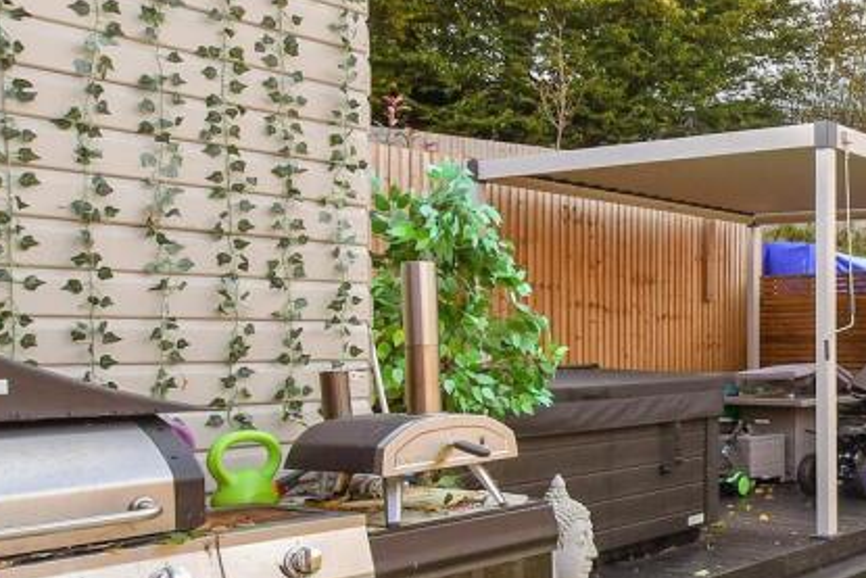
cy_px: 356
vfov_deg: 35.8
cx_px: 1039
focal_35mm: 37
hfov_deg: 38.4
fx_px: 890
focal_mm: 10
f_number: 8
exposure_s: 1/250
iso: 200
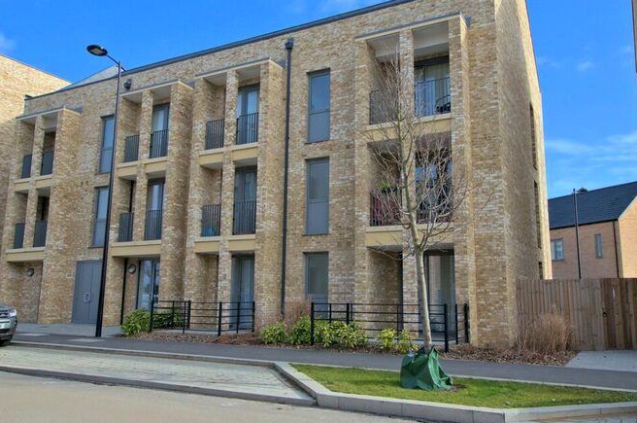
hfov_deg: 58.8
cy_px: 203
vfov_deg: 41.0
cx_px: 321
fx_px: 565
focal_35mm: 32
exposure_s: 1/250
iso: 320
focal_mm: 20
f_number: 10
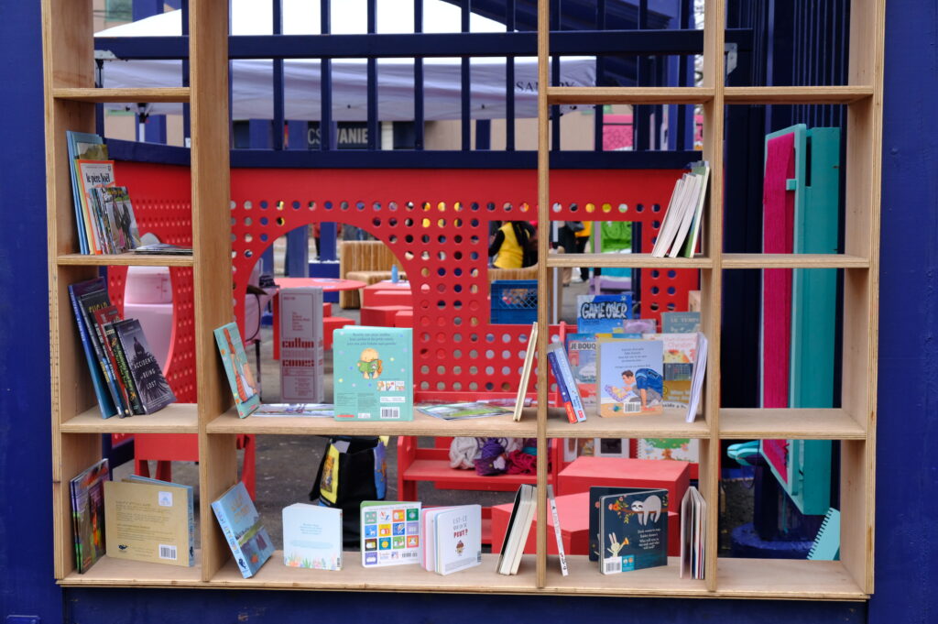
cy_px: 312
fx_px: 1458
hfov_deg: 35.7
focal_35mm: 56
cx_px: 469
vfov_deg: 24.2
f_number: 5.6
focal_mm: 37.4
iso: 800
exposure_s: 1/140
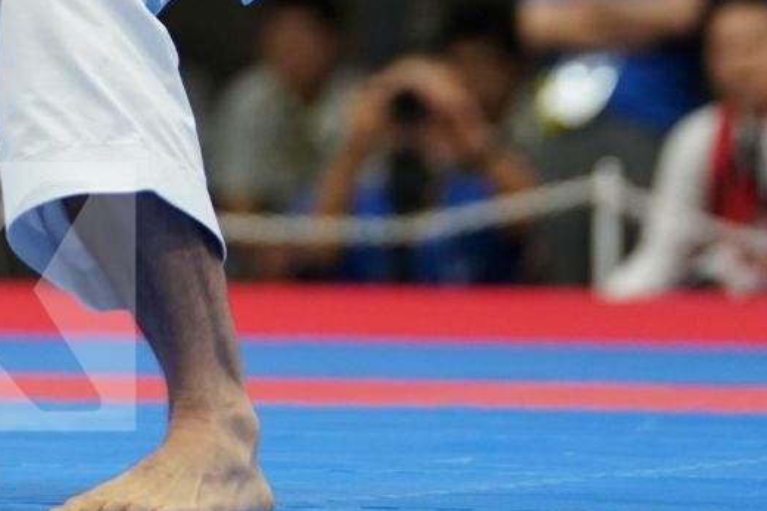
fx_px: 12289
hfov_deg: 3.6
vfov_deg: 2.4
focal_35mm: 577
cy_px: -227
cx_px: -1
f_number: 2.8
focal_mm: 167
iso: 1600
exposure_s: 1/500
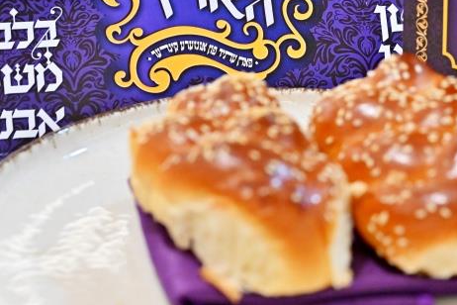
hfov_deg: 11.2
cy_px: 138
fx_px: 2336
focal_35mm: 184
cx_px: 285
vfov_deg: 7.5
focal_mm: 83
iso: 1000
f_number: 4
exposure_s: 1/250
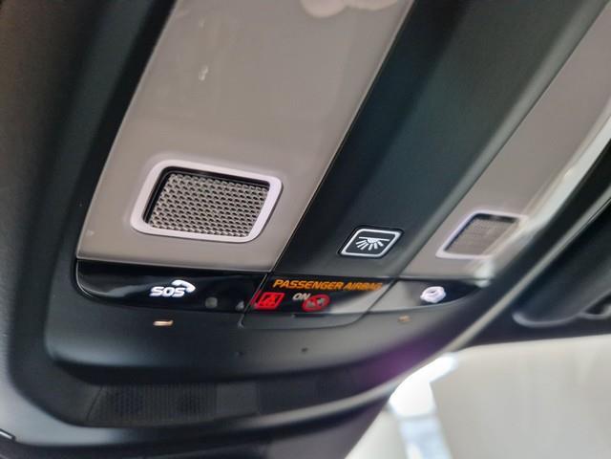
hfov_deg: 73.9
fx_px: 406
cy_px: 230
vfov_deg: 58.9
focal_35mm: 23
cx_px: 306
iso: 640
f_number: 1.8
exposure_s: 1/50
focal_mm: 5.4
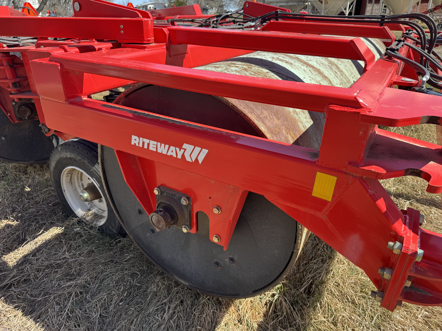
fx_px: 306
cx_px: 221
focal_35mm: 24
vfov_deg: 56.8
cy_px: 166
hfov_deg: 71.6
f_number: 1.78
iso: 80
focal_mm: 6.76
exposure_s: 1/1285
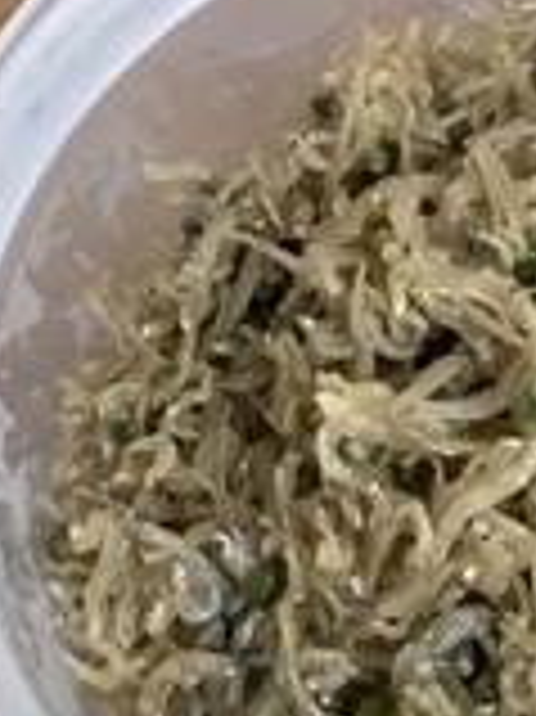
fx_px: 1613
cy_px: 396
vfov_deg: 25.0
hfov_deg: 18.3
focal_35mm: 78
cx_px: 568
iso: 320
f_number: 2.4
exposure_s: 1/60
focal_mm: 3.3
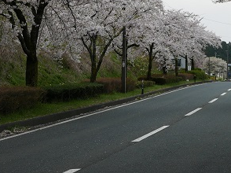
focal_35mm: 136
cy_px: 18
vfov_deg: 10.8
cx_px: 228
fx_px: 907
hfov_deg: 14.3
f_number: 5.6
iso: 200
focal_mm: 29.3
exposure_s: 1/320
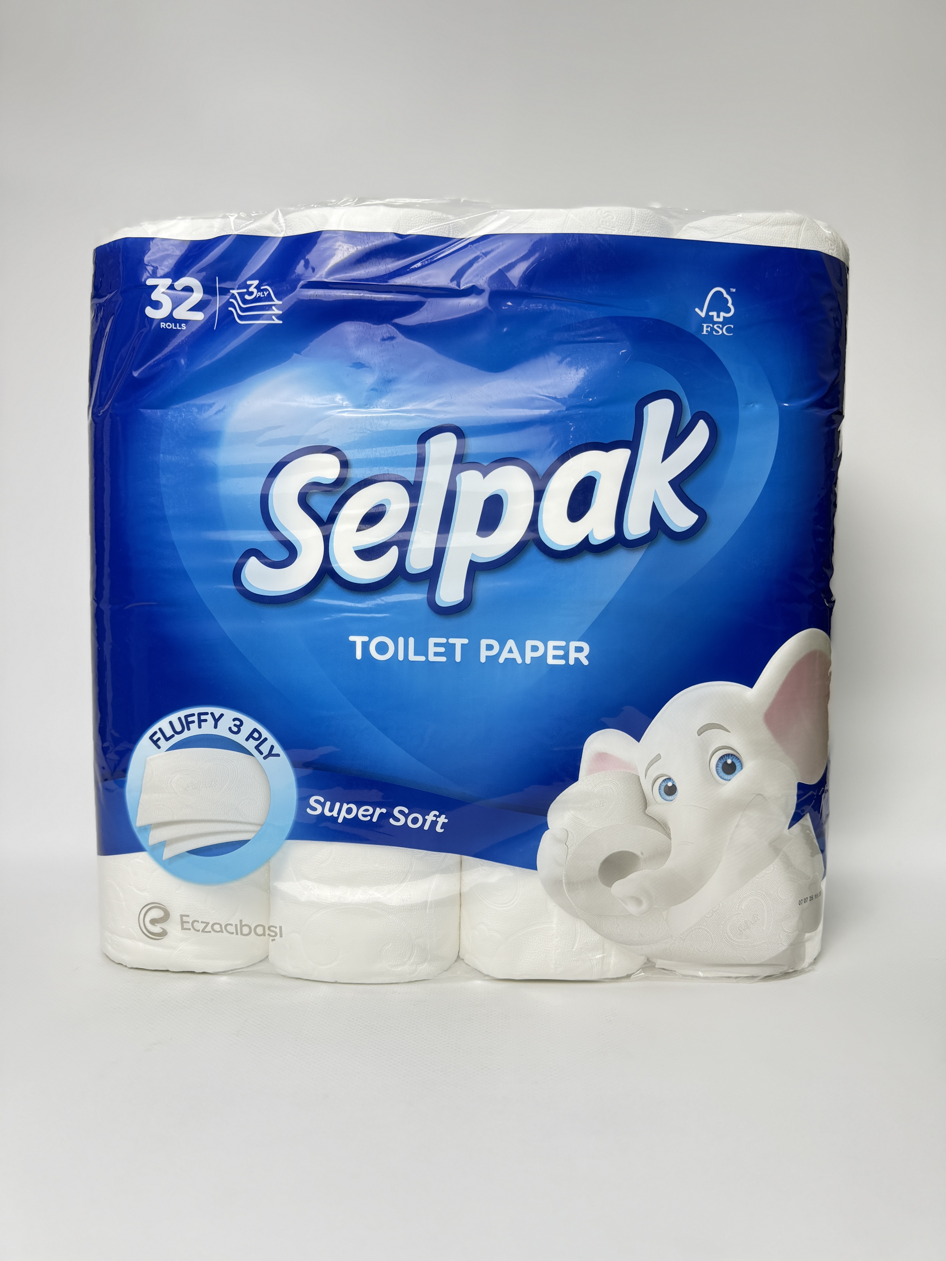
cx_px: 473
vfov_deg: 71.6
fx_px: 875
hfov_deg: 56.8
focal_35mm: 24
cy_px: 630
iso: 80
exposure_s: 1/100
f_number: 1.78
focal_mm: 6.76
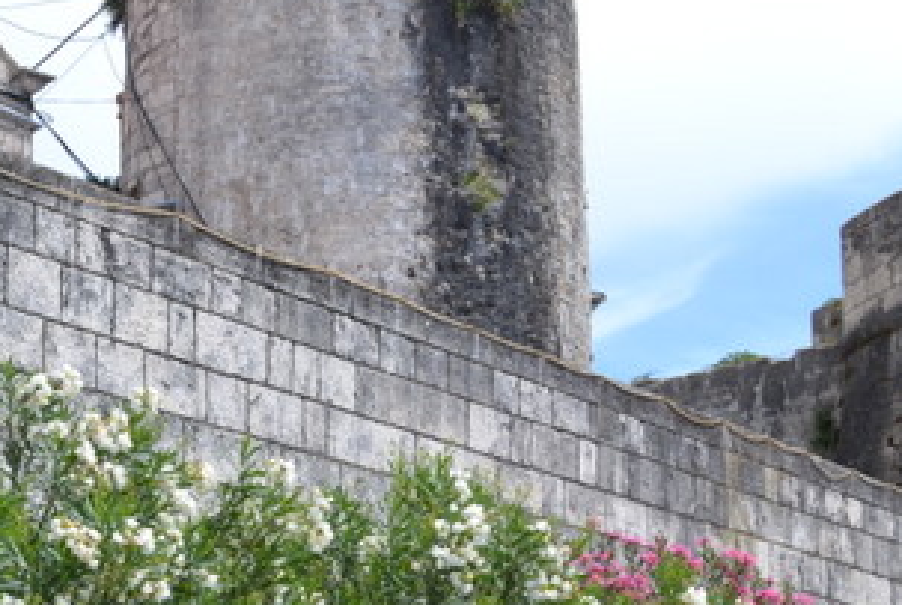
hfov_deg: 22.4
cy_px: 656
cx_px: -12
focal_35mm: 87
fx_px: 2183
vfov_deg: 15.4
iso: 100
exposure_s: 1/160
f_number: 6.3
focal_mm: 22
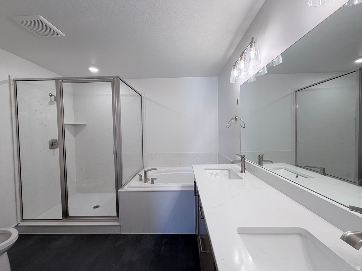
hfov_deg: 102.1
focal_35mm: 14
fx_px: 146
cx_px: 181
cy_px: 136
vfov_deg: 85.7
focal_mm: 2.22
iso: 80
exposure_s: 1/120
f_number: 2.2
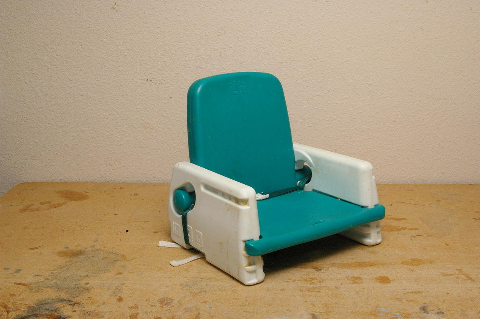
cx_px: 240
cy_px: 160
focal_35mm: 50
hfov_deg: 40.0
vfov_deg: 27.2
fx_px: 659
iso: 1600
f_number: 22
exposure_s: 1/180
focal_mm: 33
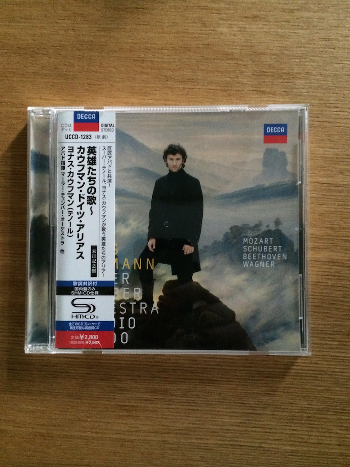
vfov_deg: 60.0
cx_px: 175
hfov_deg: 46.8
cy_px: 234
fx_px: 404
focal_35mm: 30
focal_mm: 4.12
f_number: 2.2
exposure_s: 1/15
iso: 400
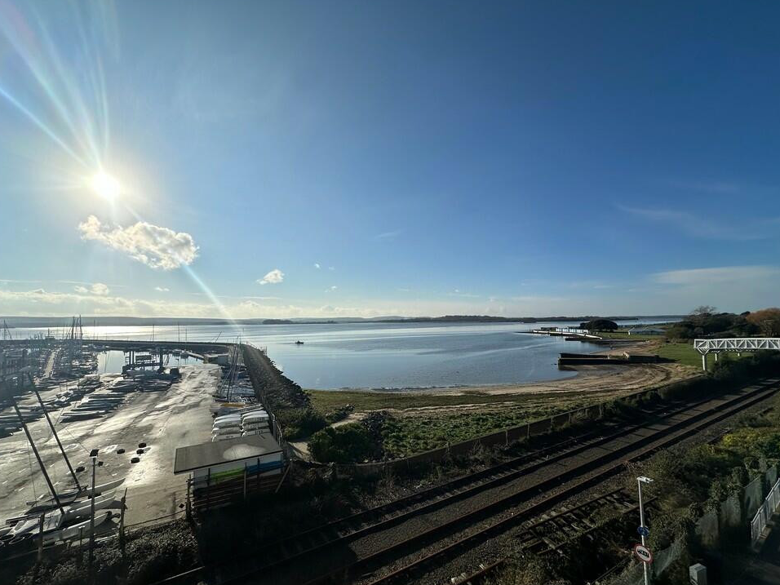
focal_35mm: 15
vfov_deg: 81.7
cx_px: 381
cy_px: 305
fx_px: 338
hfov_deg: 98.2
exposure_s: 1/5814
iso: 40
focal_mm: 2.22
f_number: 2.2
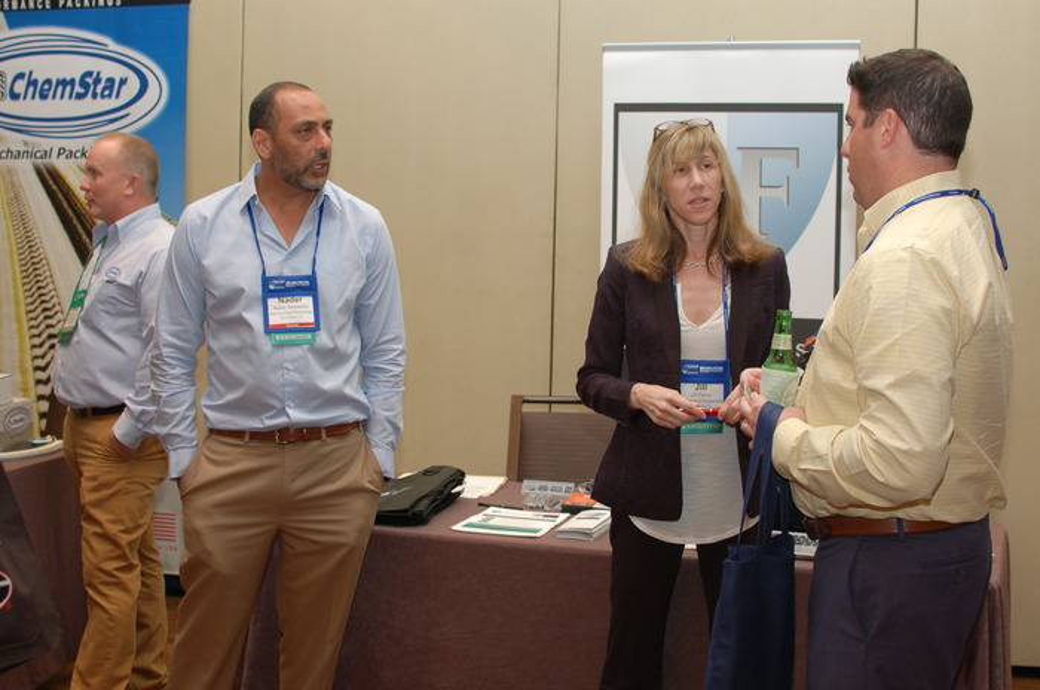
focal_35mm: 52
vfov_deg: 25.7
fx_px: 1514
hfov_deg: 37.9
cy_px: 345
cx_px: 520
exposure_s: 1/60
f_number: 4
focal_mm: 35
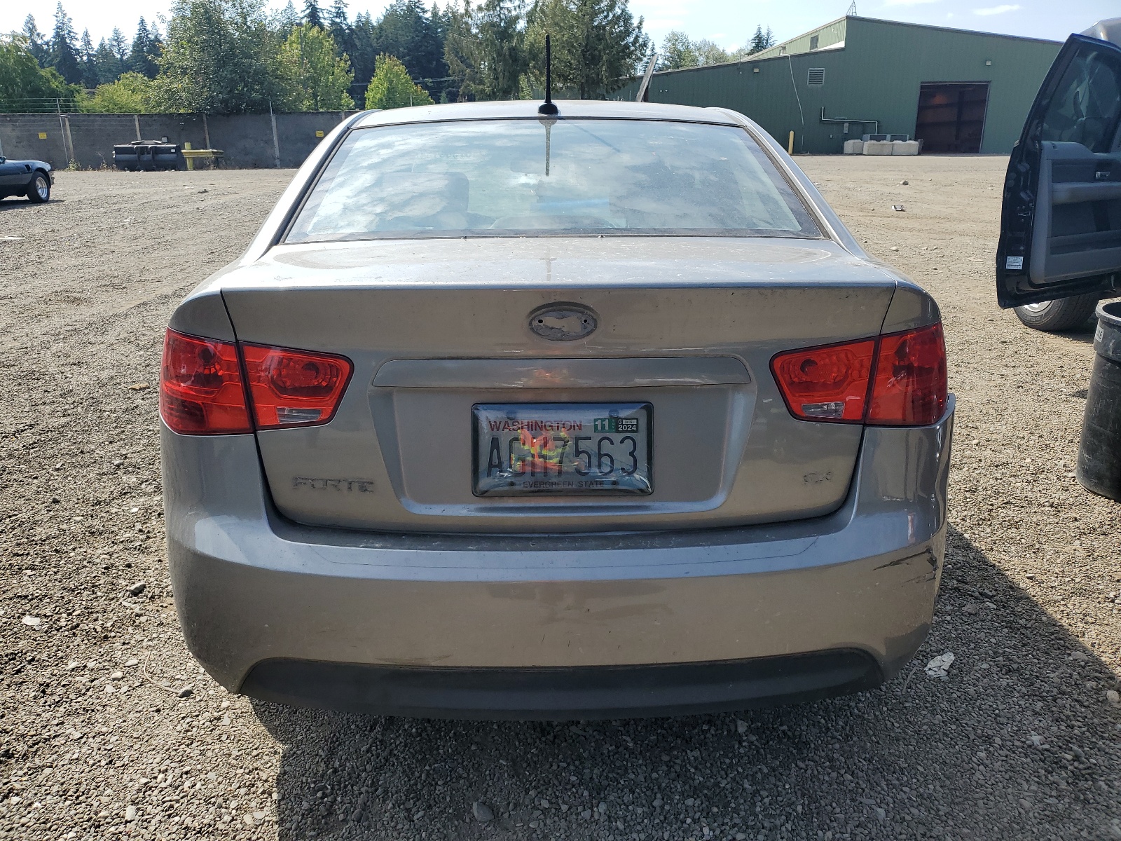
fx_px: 842
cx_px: 560
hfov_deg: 67.3
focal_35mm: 26
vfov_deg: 53.1
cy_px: 420
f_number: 1.5
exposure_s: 1/2000
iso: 50
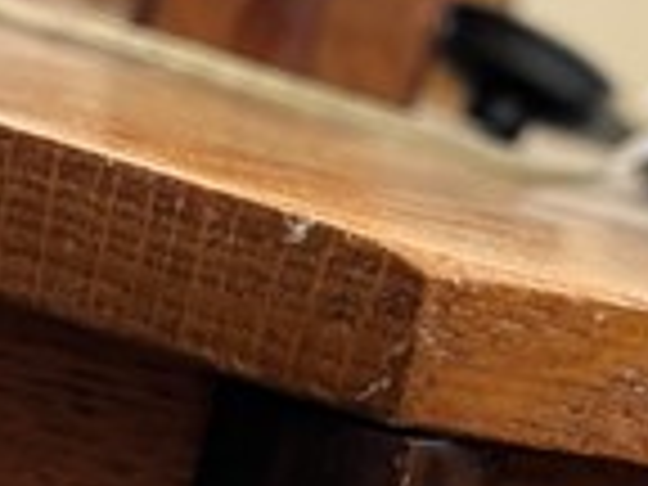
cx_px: 387
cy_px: 320
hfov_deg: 27.0
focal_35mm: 72
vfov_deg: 20.4
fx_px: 1348
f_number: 1.6
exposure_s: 1/33
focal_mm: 5.1
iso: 400
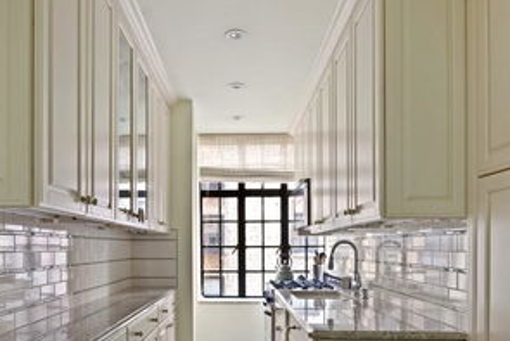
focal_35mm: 27
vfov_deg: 46.8
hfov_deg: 67.5
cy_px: 248
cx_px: 223
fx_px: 380
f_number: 11
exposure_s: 2
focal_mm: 11
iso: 200
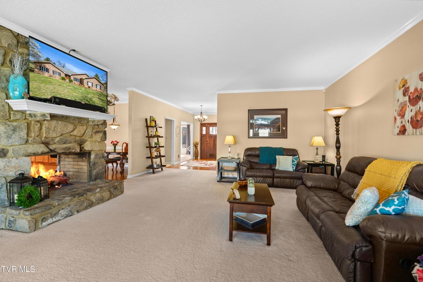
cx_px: 212
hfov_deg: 96.7
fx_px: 188
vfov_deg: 73.7
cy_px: 141
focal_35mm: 16
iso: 250
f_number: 2.8
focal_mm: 16
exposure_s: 1/15
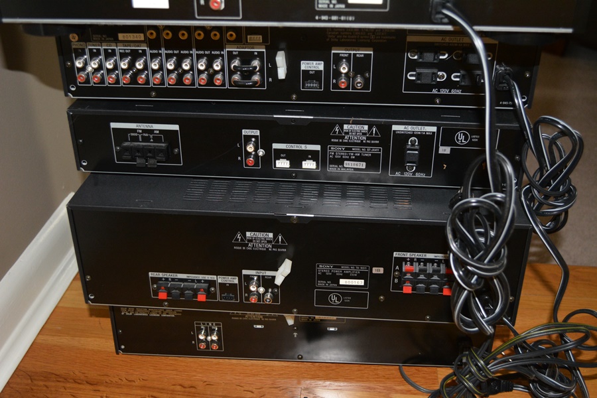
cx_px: 298
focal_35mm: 42
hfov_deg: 46.4
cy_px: 199
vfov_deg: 31.9
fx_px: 696
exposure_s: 1/60
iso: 2000
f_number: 4.5
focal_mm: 28
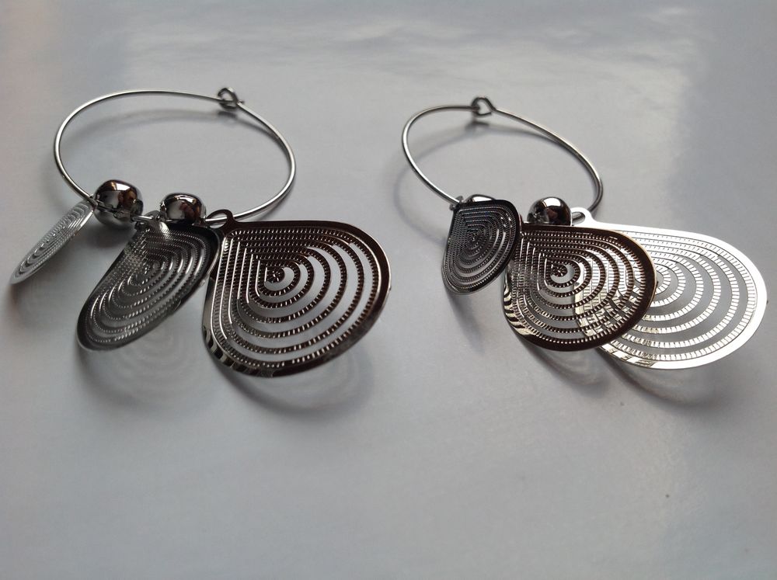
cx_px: 388
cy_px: 290
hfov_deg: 52.7
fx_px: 784
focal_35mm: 35
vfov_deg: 40.6
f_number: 2.4
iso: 50
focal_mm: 4.28
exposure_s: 1/355
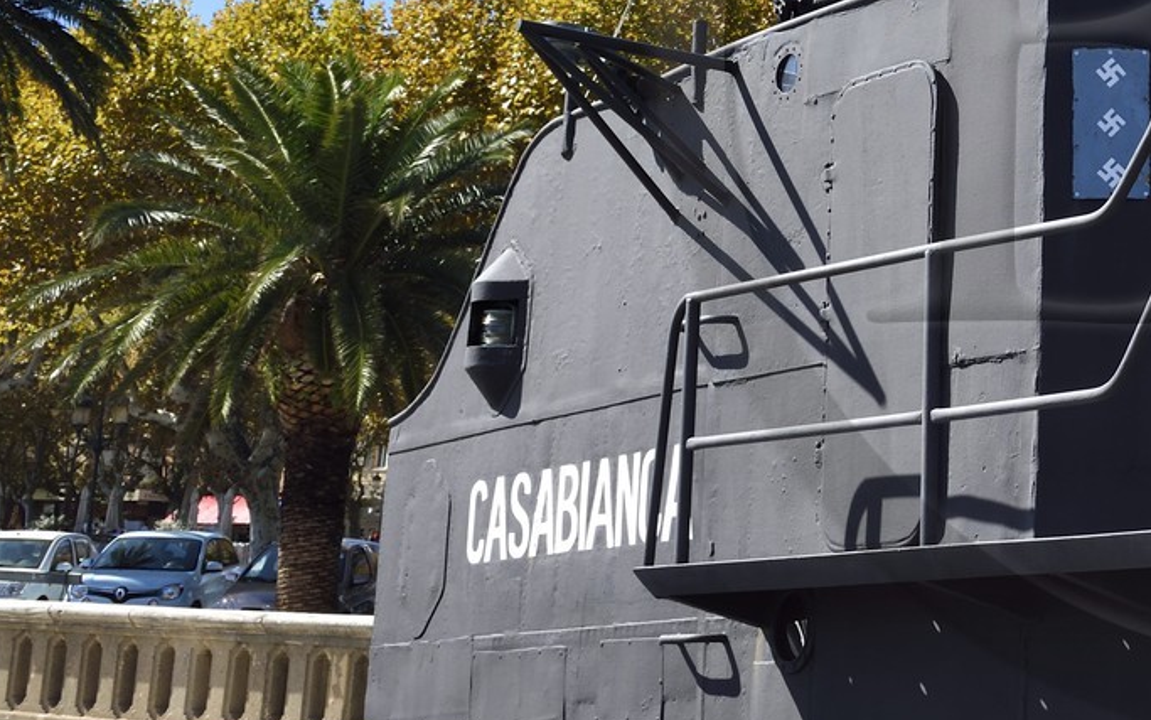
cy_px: 47
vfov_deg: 17.3
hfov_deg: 25.3
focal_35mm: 74
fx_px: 2321
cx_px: 1343
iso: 200
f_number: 10
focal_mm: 31
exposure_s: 1/250
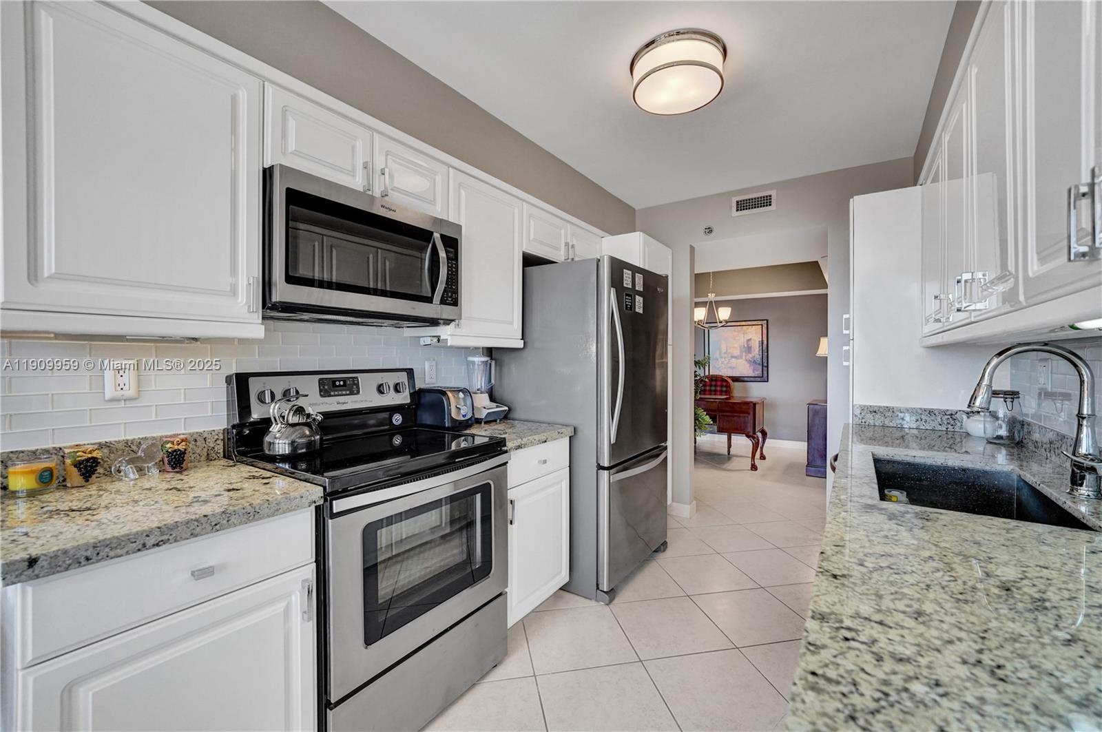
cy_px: 366
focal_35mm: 14
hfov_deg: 104.3
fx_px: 428
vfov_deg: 81.1
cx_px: 551
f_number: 4.5
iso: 1250
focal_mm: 14
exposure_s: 1/400
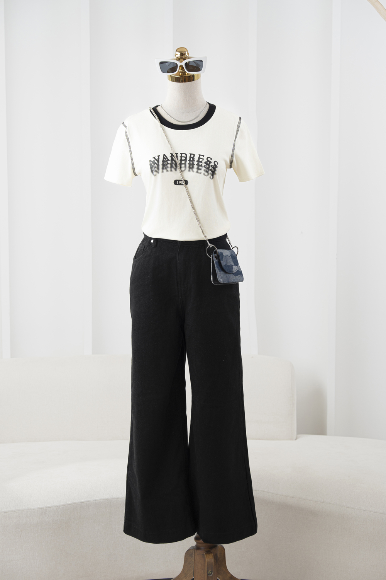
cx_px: 193
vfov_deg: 32.4
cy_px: 290
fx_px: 997
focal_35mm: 62
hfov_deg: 21.9
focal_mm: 62
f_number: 4.5
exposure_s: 1/125
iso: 320
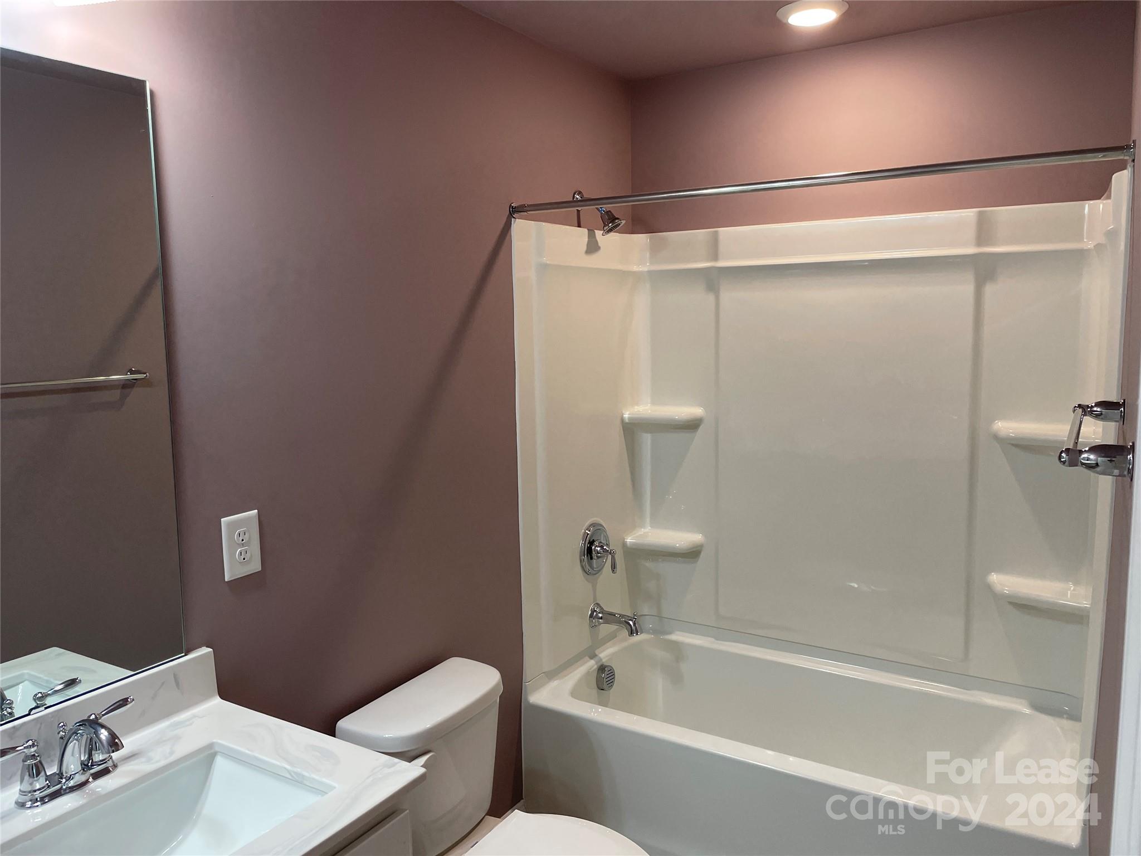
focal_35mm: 26
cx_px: 570
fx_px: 857
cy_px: 428
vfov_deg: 53.1
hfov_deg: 67.3
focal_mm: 4.2
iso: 100
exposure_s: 1/120
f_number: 1.6
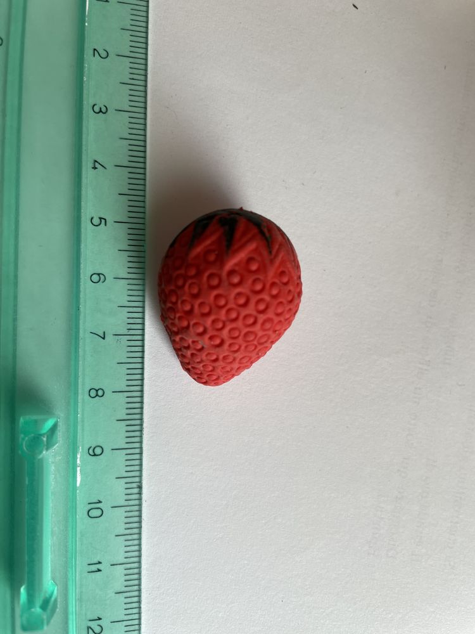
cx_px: 238
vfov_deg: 67.3
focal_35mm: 26
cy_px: 317
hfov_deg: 53.1
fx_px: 476
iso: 32
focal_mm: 4.2
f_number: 1.6
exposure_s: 1/129
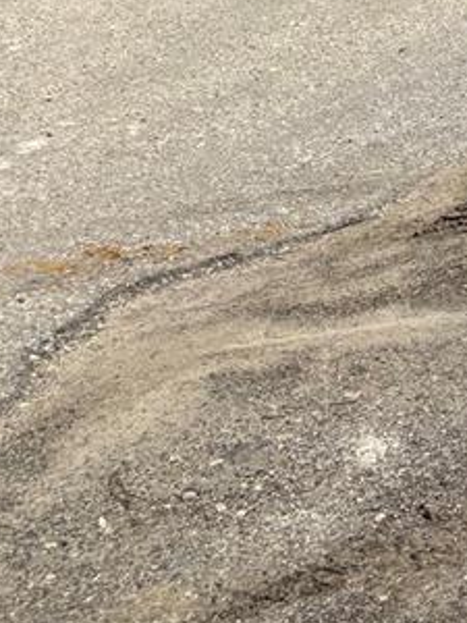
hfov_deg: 13.4
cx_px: 702
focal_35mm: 104
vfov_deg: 16.9
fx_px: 1871
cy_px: -349
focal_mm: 5.96
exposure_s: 1/6329
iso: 50
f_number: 1.6
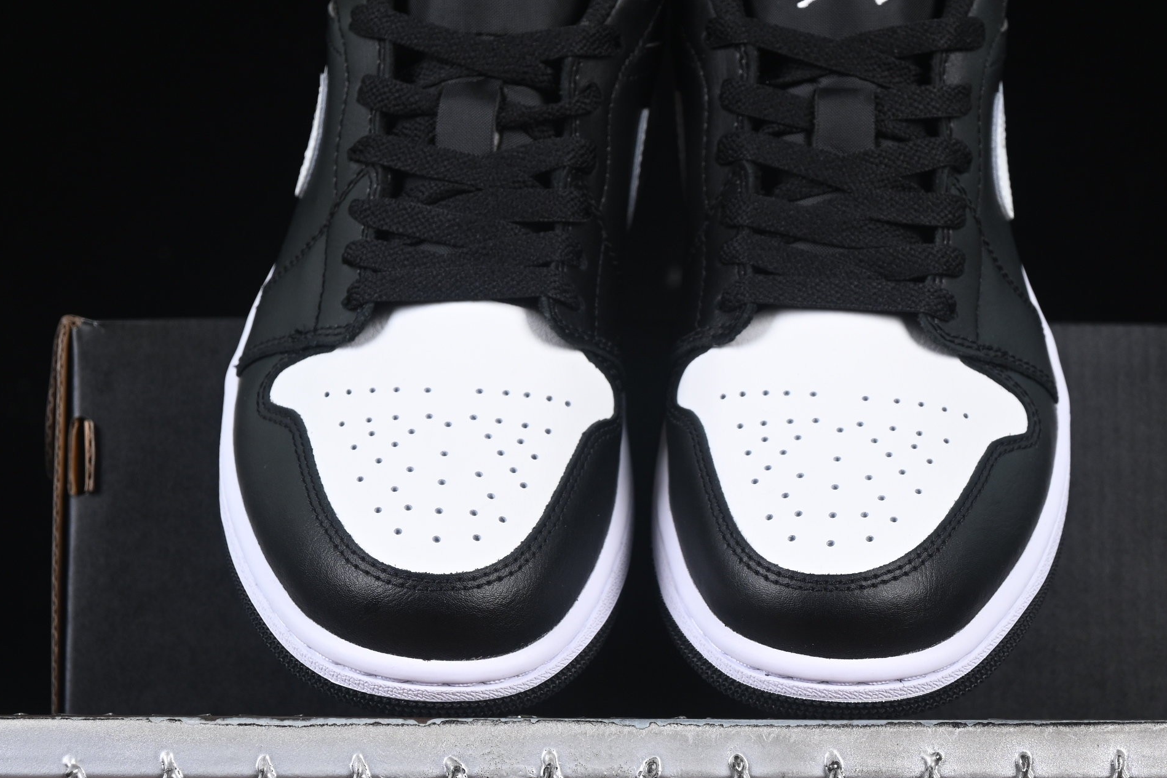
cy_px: 363
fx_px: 3565
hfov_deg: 18.6
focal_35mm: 110
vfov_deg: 12.4
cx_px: 652
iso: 160
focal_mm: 50
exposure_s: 1/60
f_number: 6.3
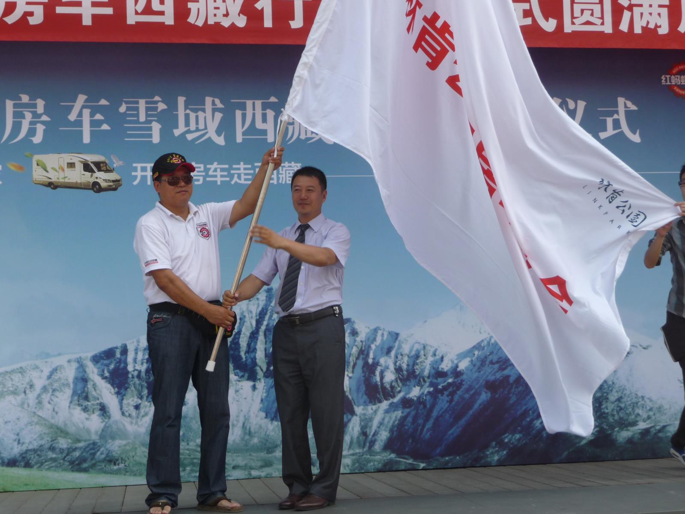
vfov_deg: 25.2
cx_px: 342
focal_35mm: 58
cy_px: 257
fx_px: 1148
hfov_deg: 33.2
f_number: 4.4
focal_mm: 9.8
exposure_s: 1/250
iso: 100
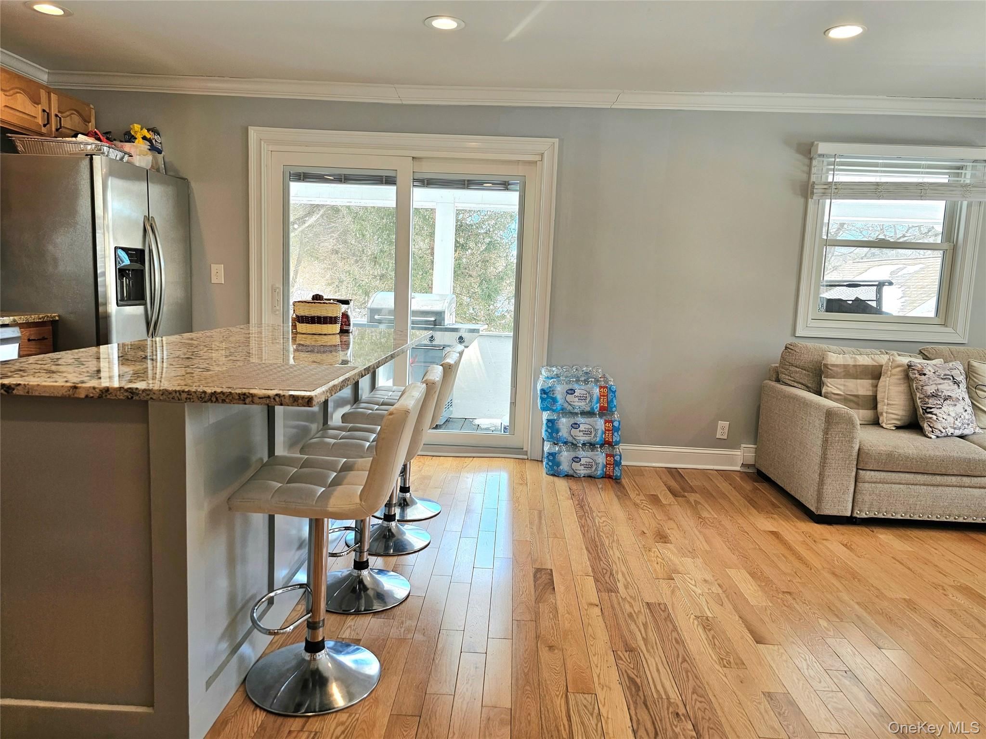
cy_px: 370
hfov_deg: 73.9
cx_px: 493
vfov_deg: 58.9
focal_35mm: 23
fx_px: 655
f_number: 1.7
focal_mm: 6.3
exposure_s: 1/120
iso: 32
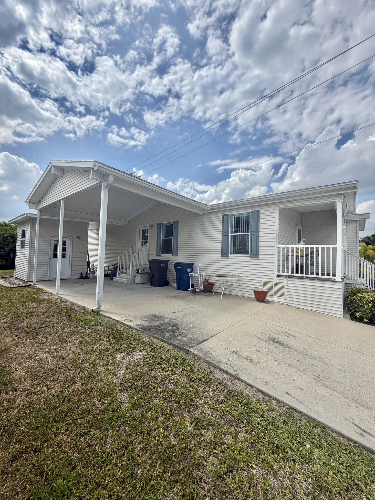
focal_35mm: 14
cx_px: 188
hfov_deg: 85.7
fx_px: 202
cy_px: 250
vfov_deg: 102.1
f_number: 2.2
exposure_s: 1/1399
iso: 20
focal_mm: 2.22
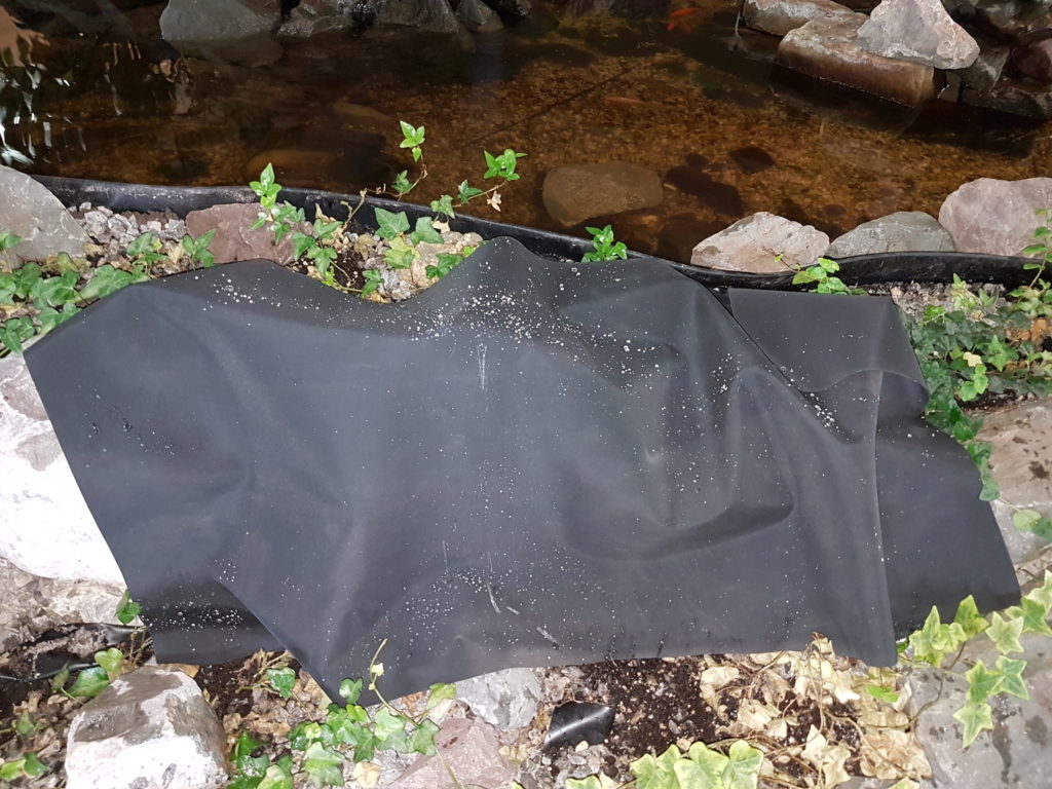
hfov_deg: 67.3
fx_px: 790
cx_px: 526
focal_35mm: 26
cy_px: 394
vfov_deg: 53.1
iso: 200
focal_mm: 4.2
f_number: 1.7
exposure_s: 1/15
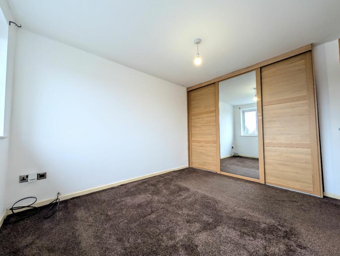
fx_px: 118
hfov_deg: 110.5
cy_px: 128
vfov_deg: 94.6
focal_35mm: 12
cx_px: 170
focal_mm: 2.02
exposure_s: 1/30.6
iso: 54
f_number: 1.7
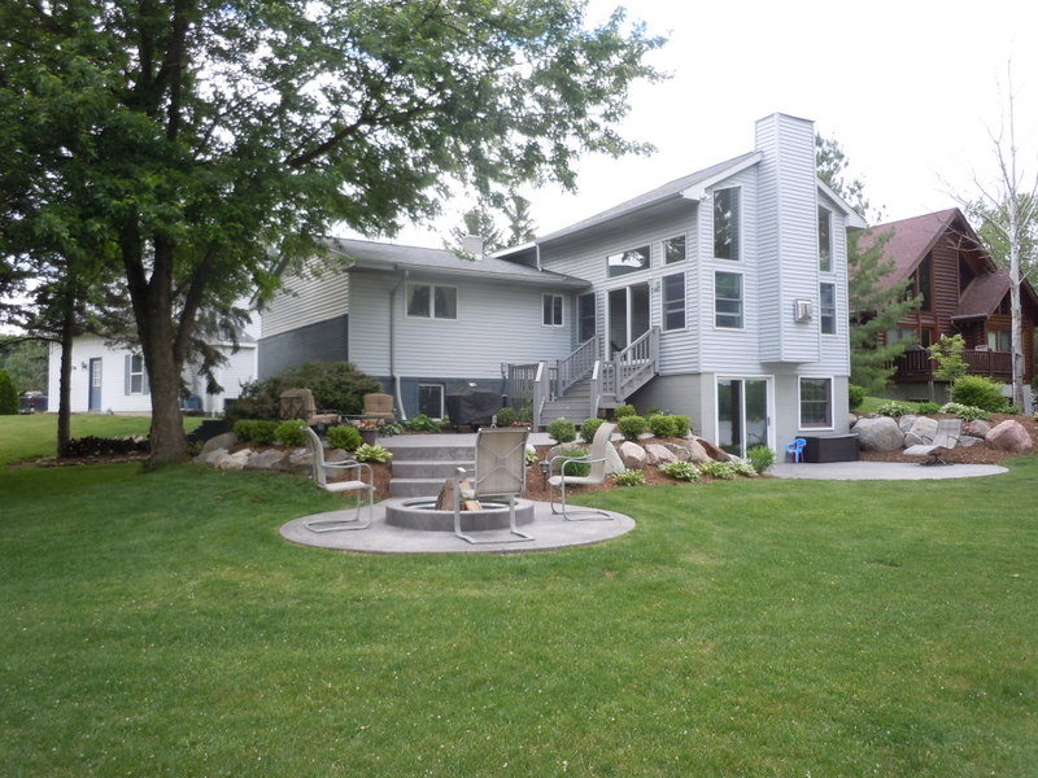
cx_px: 519
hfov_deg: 63.4
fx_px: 840
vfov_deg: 49.7
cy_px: 389
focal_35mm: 28
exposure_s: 1/160
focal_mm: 5
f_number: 3.7
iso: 100
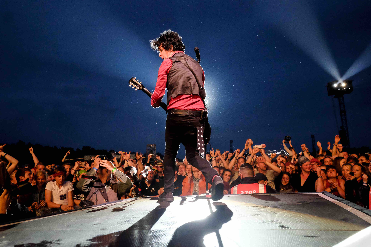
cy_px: 124
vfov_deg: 43.6
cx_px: 186
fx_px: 309
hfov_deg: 61.9
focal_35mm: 30
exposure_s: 1/250
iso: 4000
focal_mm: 20
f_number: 4.5
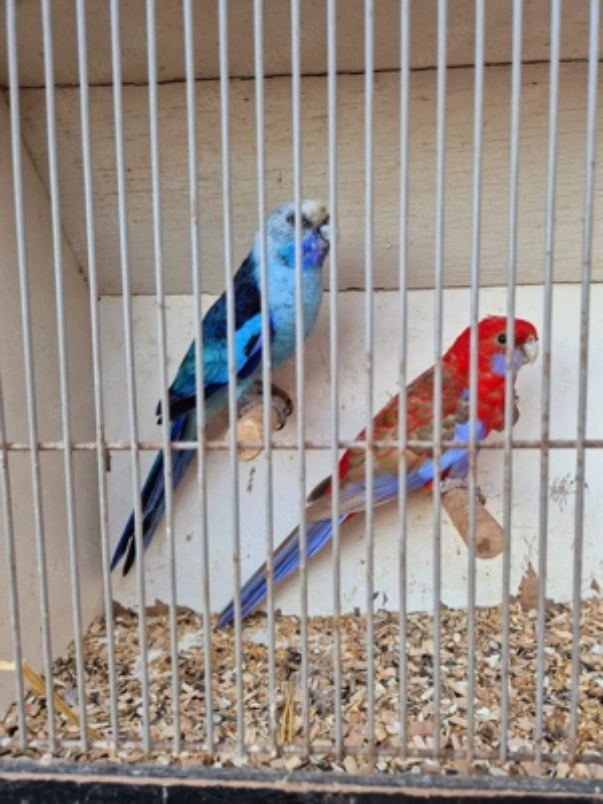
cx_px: 302
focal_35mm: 23
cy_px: 402
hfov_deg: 58.9
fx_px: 534
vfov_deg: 73.9
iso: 320
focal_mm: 5.4
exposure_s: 1/100
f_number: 1.8
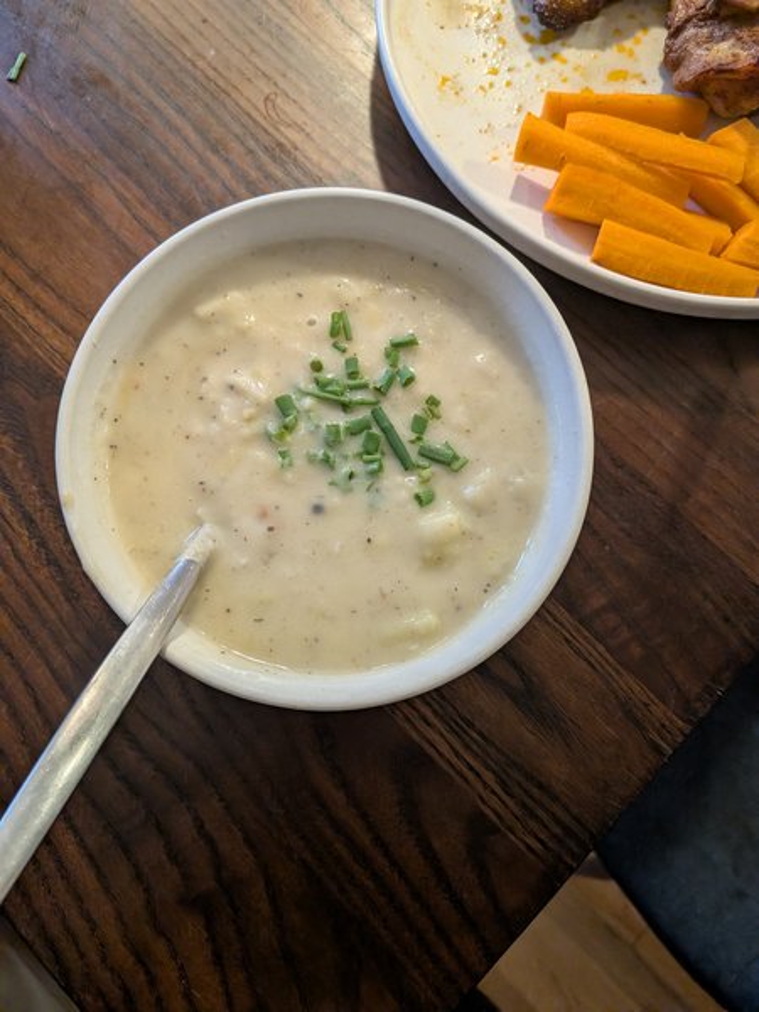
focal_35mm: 24
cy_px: 506
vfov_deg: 71.6
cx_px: 380
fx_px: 702
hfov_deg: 56.8
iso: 54
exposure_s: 1/60
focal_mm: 4.53
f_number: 1.7
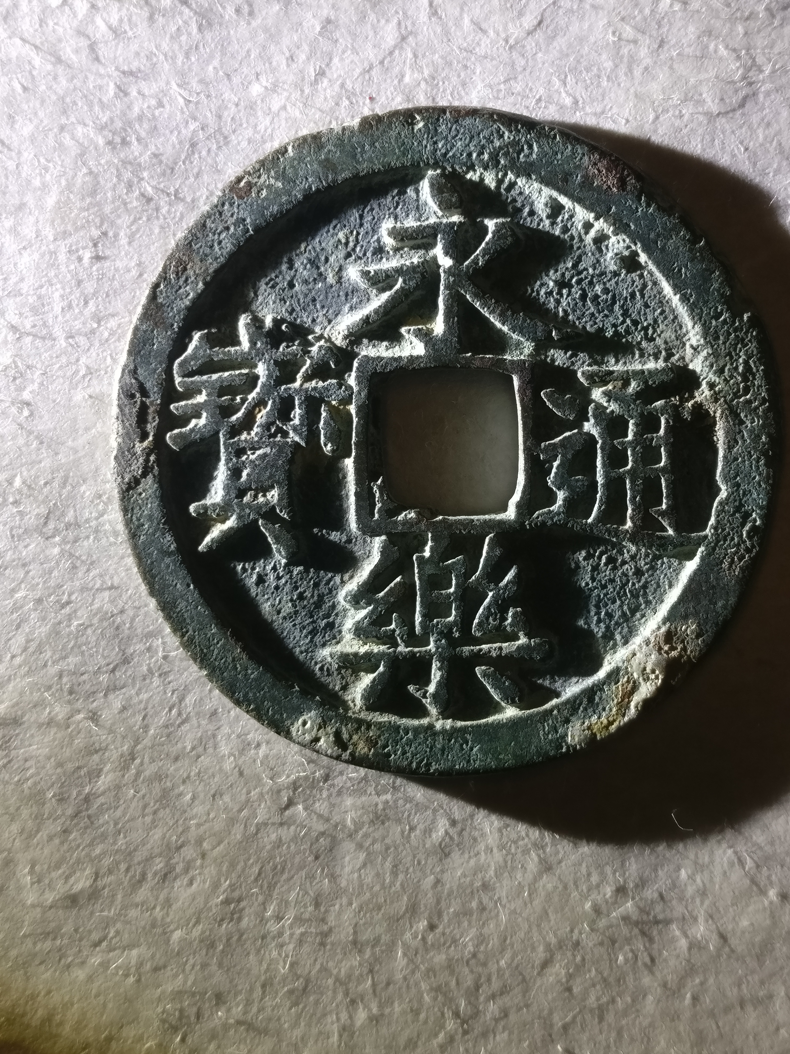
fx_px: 1004
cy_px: 472
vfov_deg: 55.2
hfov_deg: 42.8
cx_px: 462
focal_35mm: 33
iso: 200
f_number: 2
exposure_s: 1/100
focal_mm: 4.26
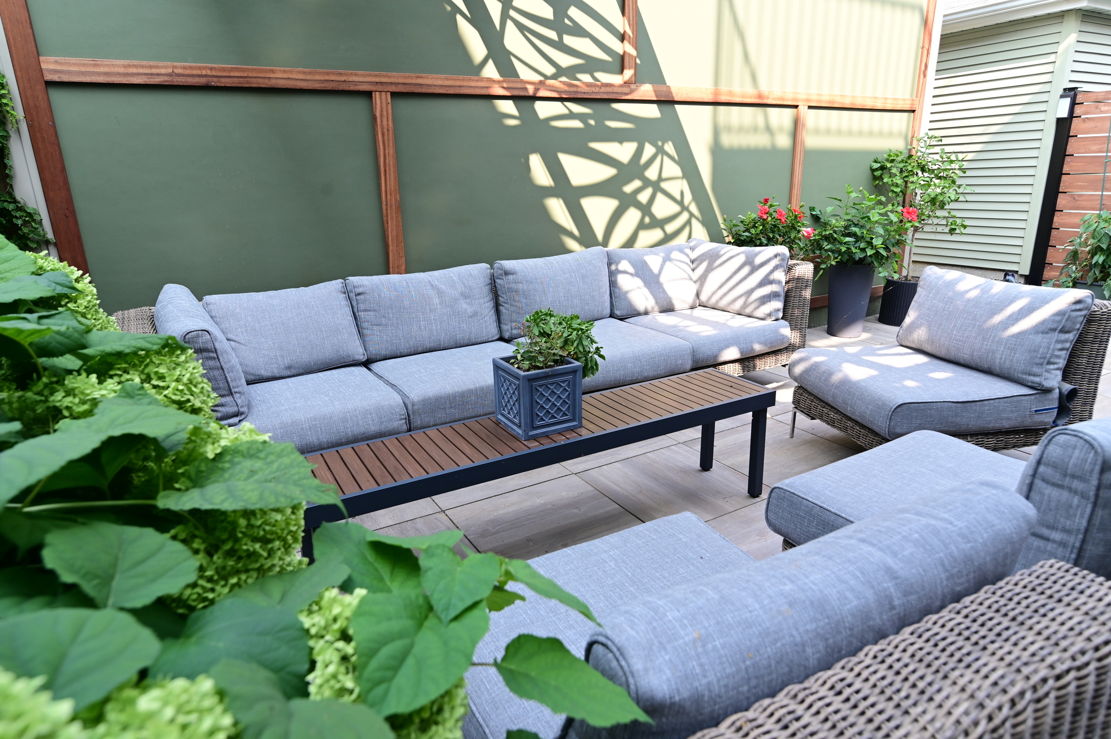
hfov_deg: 78.6
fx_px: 679
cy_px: 370
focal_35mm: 22
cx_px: 556
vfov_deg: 57.2
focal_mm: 22
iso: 500
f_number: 5.6
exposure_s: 1/200
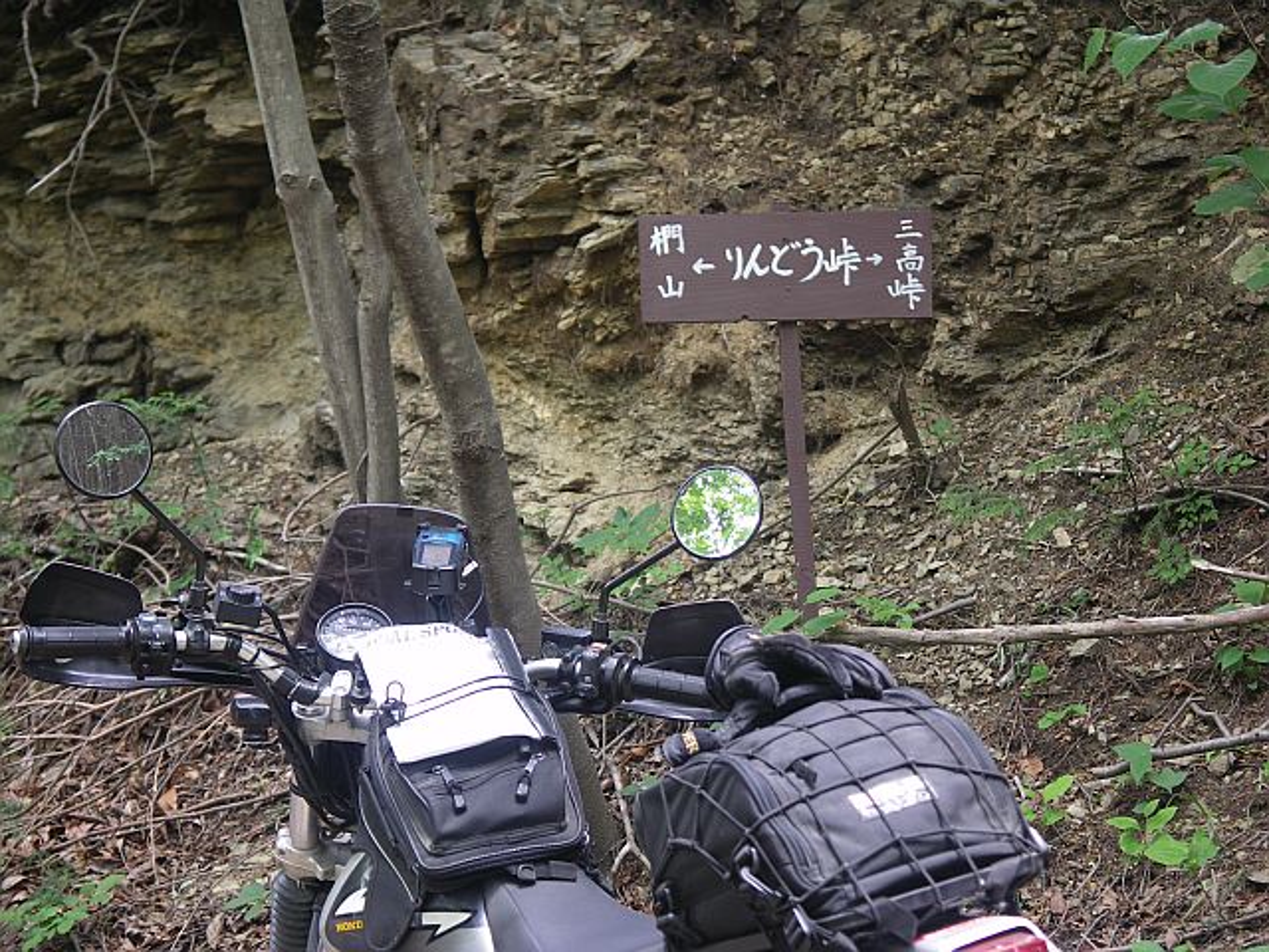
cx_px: 634
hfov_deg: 16.1
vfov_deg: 12.1
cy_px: 476
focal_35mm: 122
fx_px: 4472
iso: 100
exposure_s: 1/50
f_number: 3.2
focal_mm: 31.5
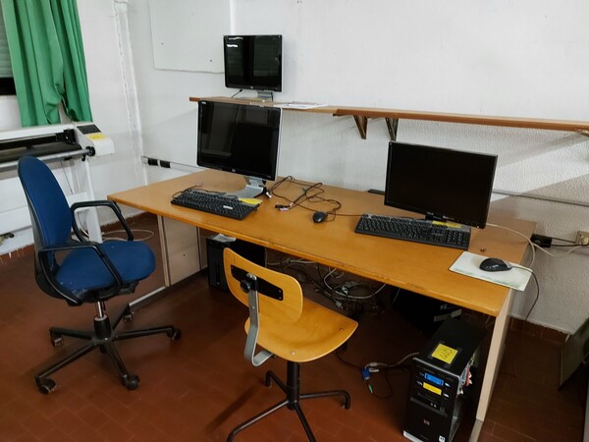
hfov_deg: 71.6
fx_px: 408
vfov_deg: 56.8
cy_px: 221
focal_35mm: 24
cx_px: 294
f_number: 1.8
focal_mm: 5.23
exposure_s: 1/25
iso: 500
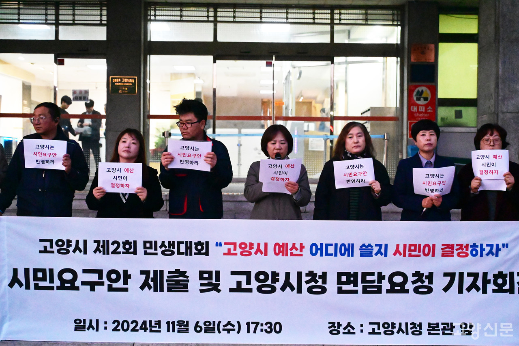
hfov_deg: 41.1
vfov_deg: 28.0
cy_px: 173
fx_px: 692
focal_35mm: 48
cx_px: 260
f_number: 4
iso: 25600
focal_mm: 48
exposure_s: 1/1000
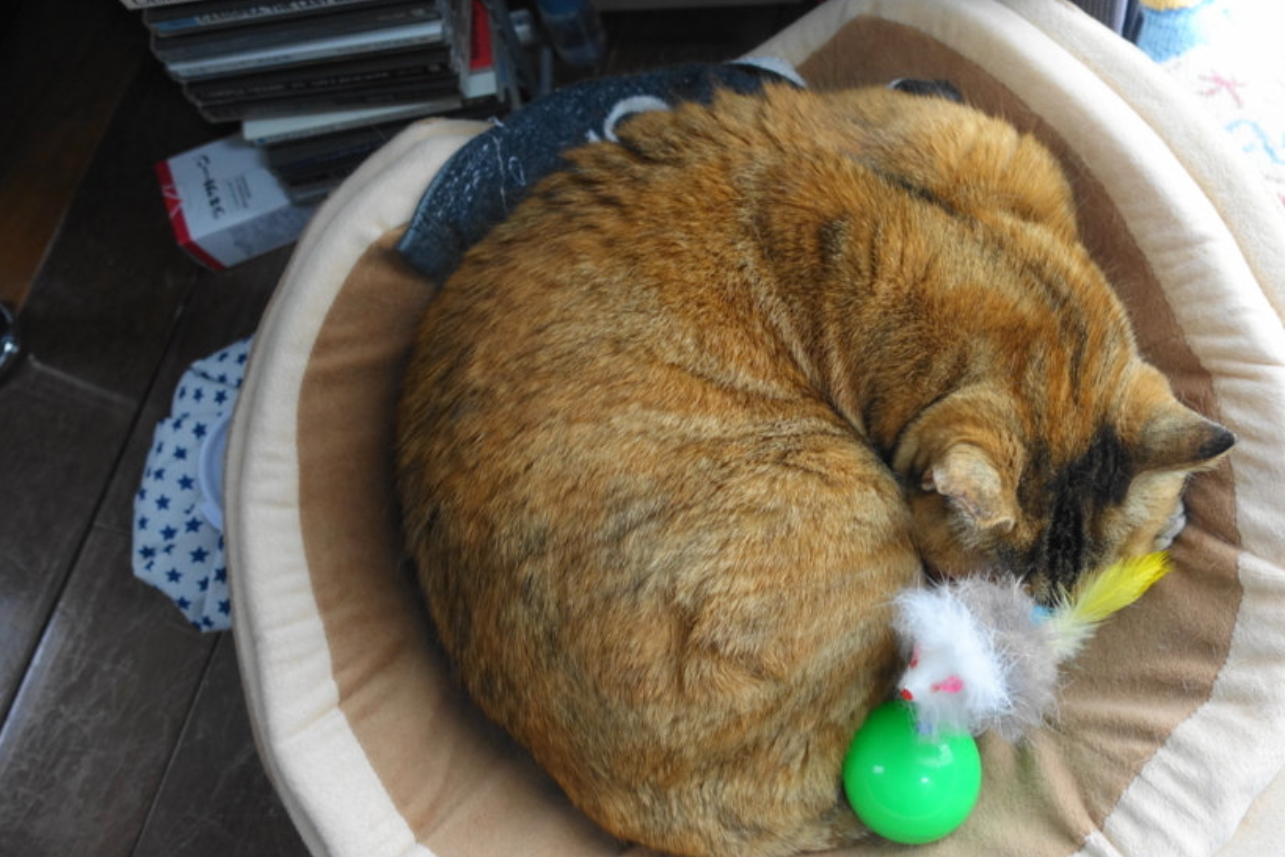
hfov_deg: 61.4
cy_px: 403
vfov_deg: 43.6
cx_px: 777
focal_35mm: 30
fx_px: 1071
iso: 250
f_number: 1.8
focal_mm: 8.8
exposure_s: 1/30
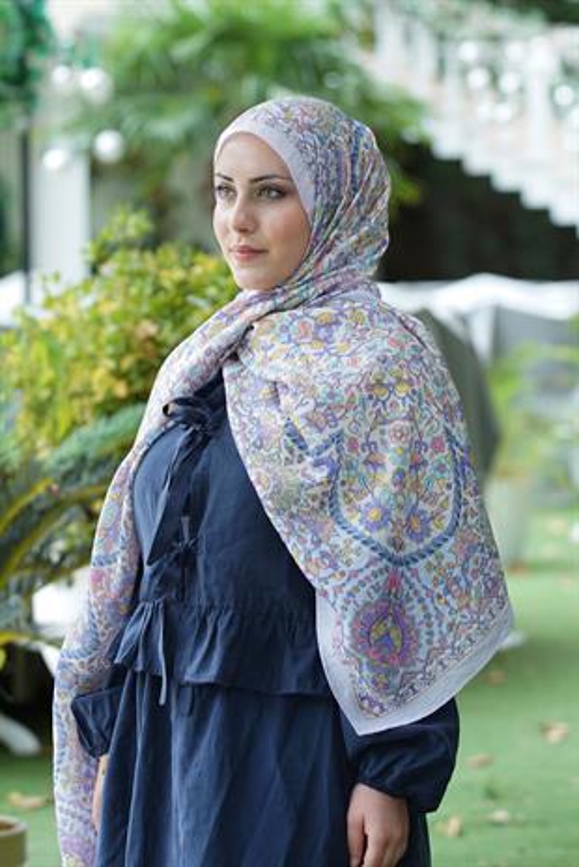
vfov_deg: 21.4
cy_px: 434
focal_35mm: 95
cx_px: 290
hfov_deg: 14.4
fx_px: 2288
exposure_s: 1/100
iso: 200
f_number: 4
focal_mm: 95
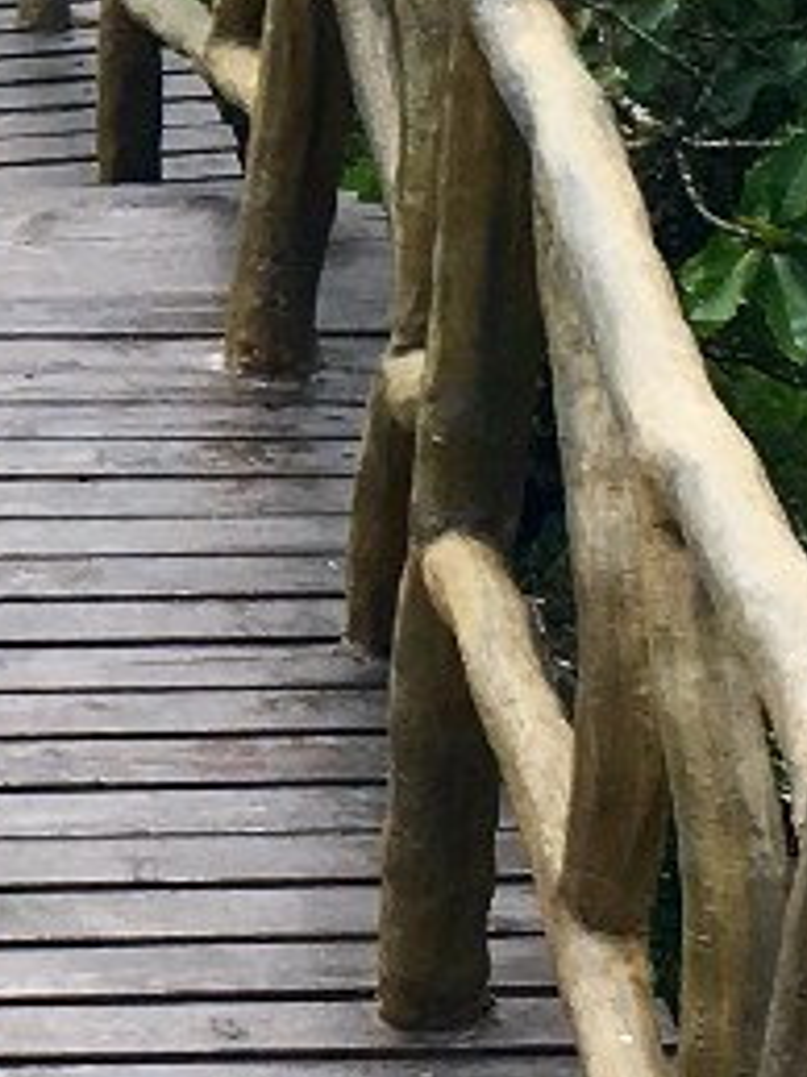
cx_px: -691
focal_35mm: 179
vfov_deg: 10.9
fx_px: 5569
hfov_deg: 8.0
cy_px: -183
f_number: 2.2
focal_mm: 4.15
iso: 25
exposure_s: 1/739
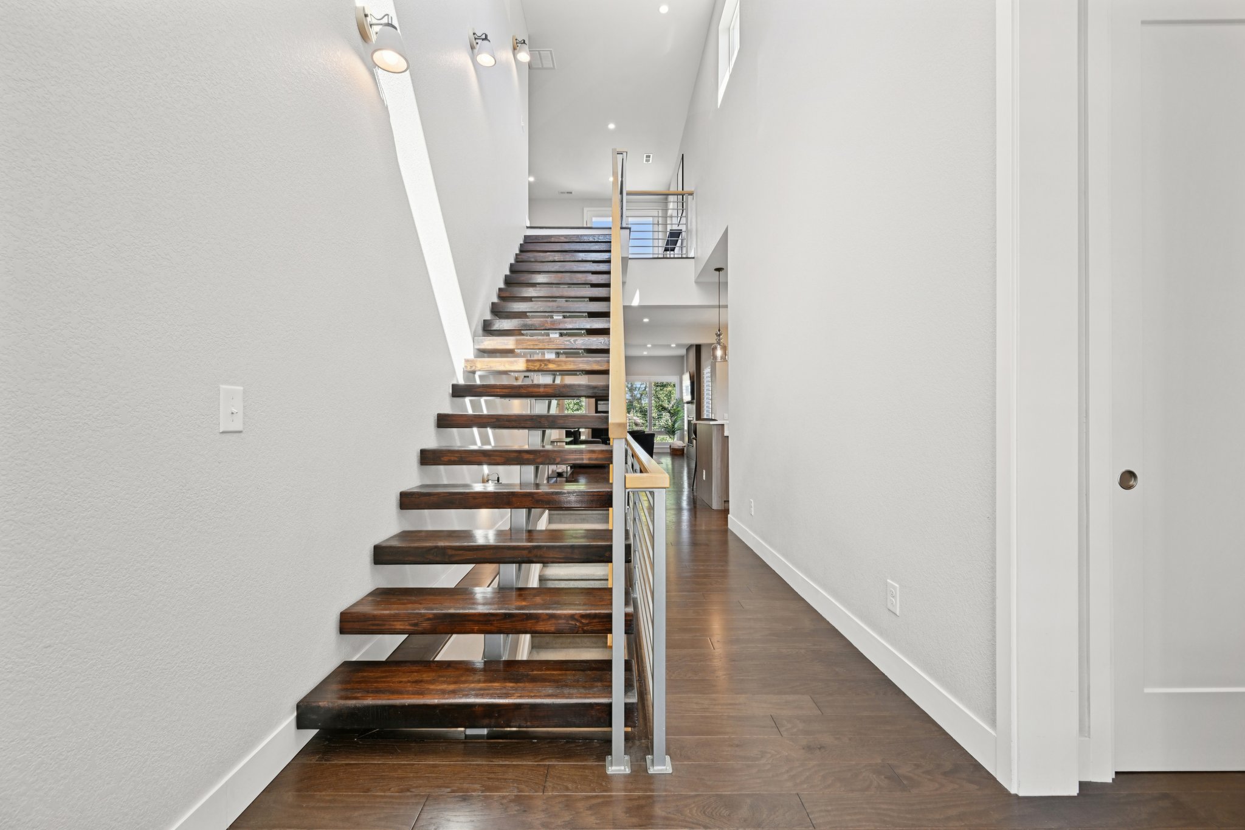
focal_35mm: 14
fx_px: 484
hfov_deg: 104.3
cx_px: 622
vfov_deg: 81.2
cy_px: 415
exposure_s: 1/15
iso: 80
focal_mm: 14
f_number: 8
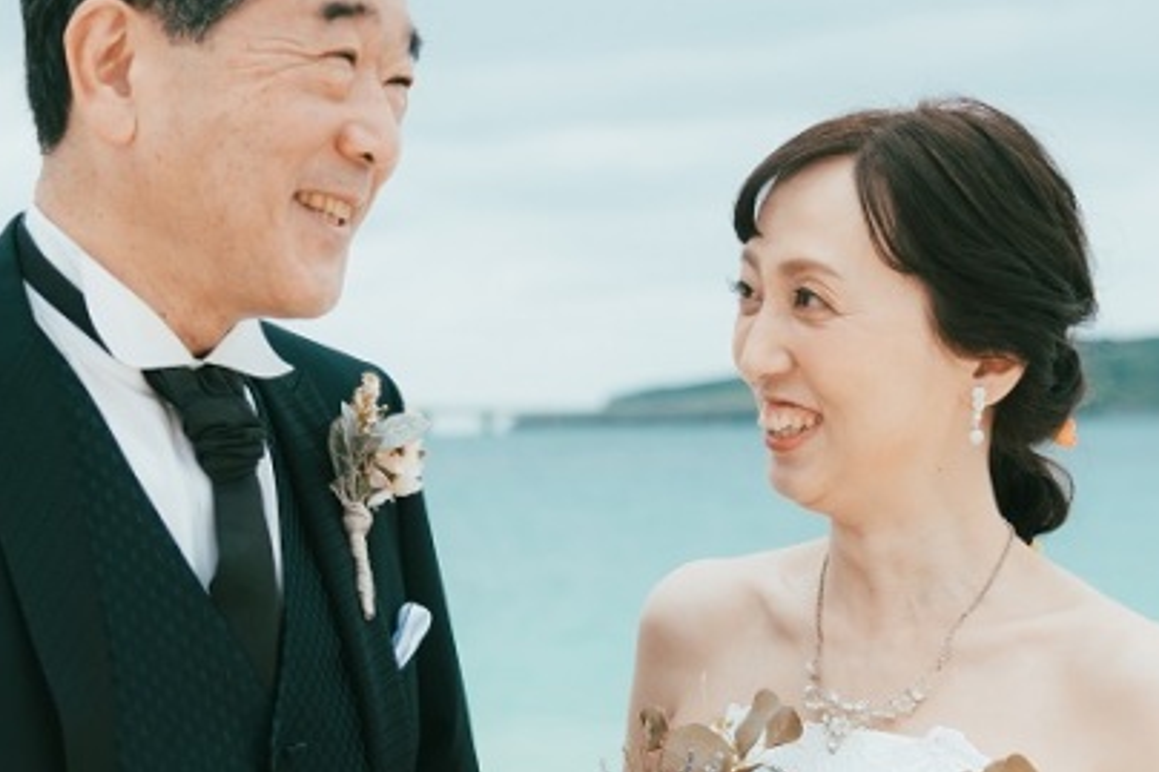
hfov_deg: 21.5
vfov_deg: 14.4
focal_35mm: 95
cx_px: 548
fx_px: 3057
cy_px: 532
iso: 100
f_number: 4
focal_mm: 48
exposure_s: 1/500
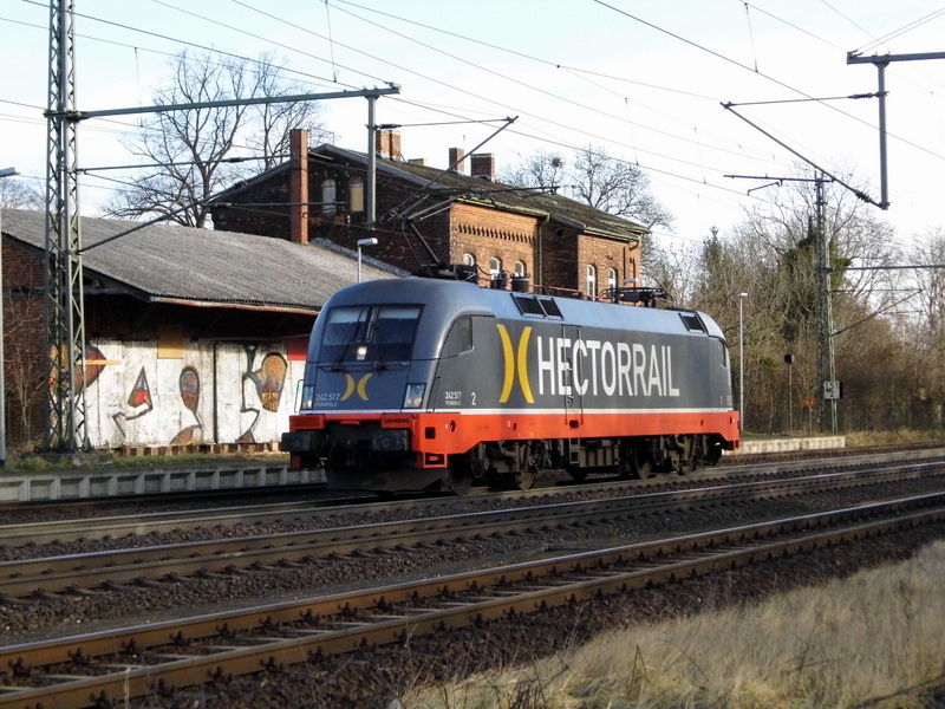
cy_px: 354
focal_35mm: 81
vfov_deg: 18.2
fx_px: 2211
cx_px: 472
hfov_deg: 24.1
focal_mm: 14.6
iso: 400
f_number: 4.2
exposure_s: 1/635
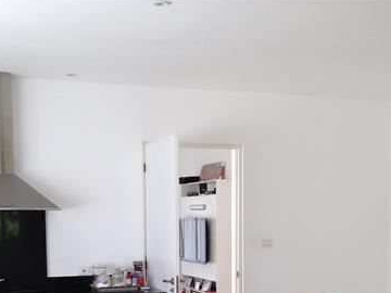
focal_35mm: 68
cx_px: 200
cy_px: 281
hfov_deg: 28.6
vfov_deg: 21.0
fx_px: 768
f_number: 2.4
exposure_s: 1/139
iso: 50
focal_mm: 4.28
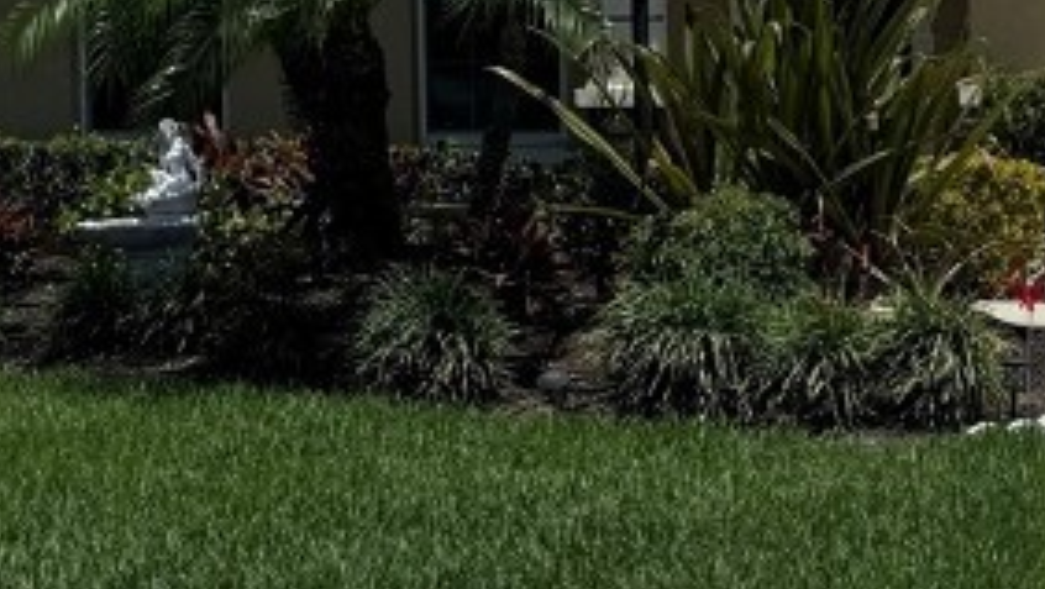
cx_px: 986
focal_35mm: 95
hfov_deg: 21.8
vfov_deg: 12.8
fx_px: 2634
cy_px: 259
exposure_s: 1/10309
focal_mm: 6.76
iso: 80
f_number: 1.78
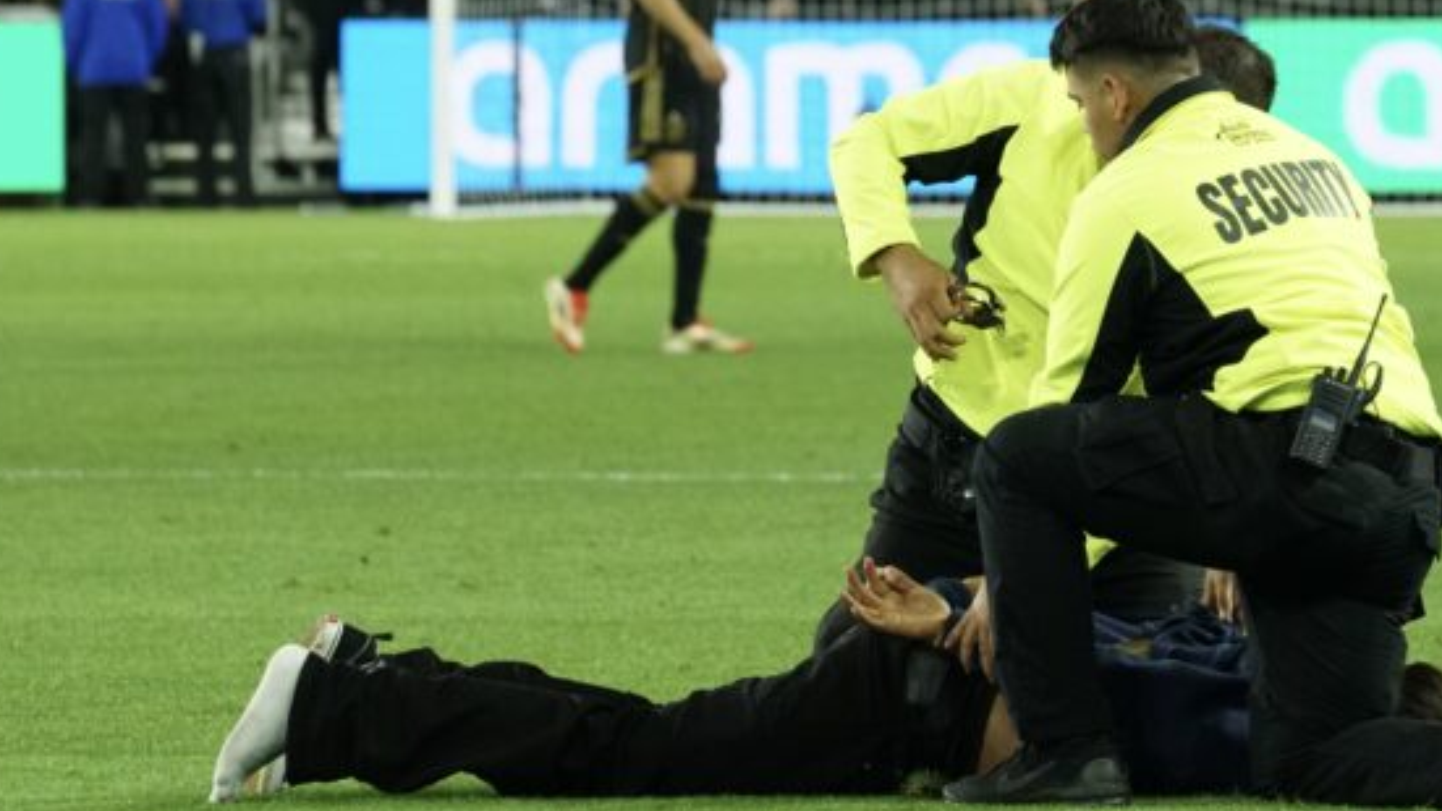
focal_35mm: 292
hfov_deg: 7.4
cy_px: 468
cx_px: 924
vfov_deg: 4.2
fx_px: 11165
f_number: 7.1
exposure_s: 1/500
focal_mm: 200
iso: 4000
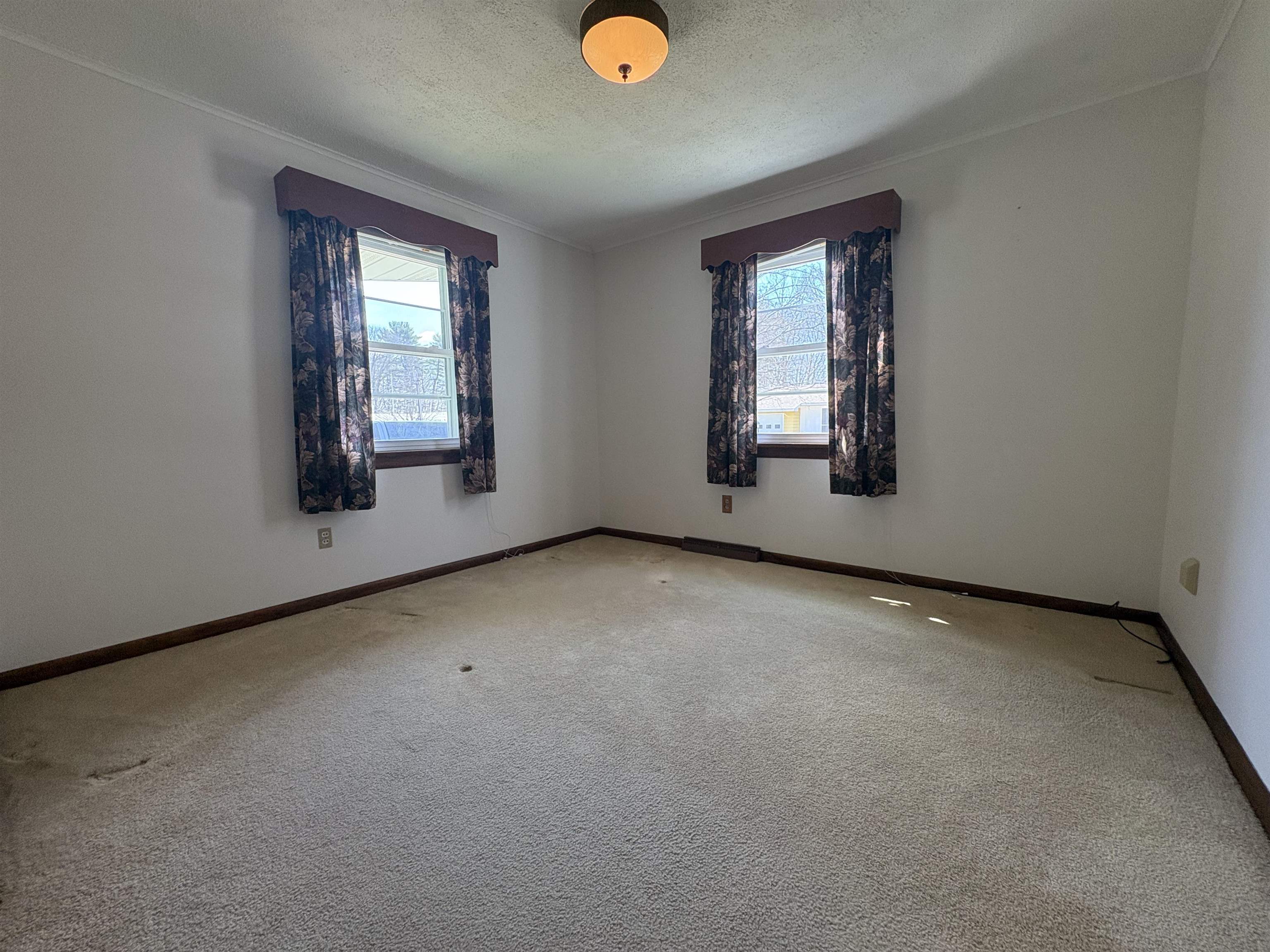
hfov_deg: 102.1
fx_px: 514
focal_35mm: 14
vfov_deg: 85.7
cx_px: 635
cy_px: 476
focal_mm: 2.22
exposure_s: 1/120
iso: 250
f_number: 2.2
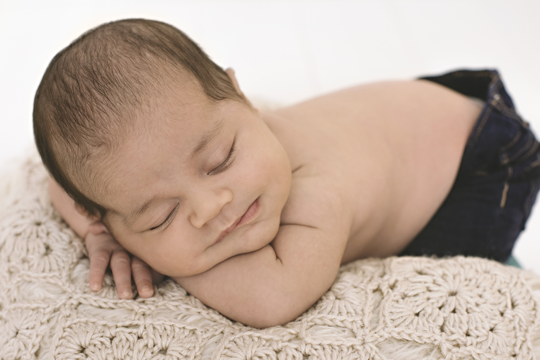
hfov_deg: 37.9
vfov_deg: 25.8
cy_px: 180
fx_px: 787
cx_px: 270
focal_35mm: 52
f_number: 3.2
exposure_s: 1/200
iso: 500
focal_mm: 35
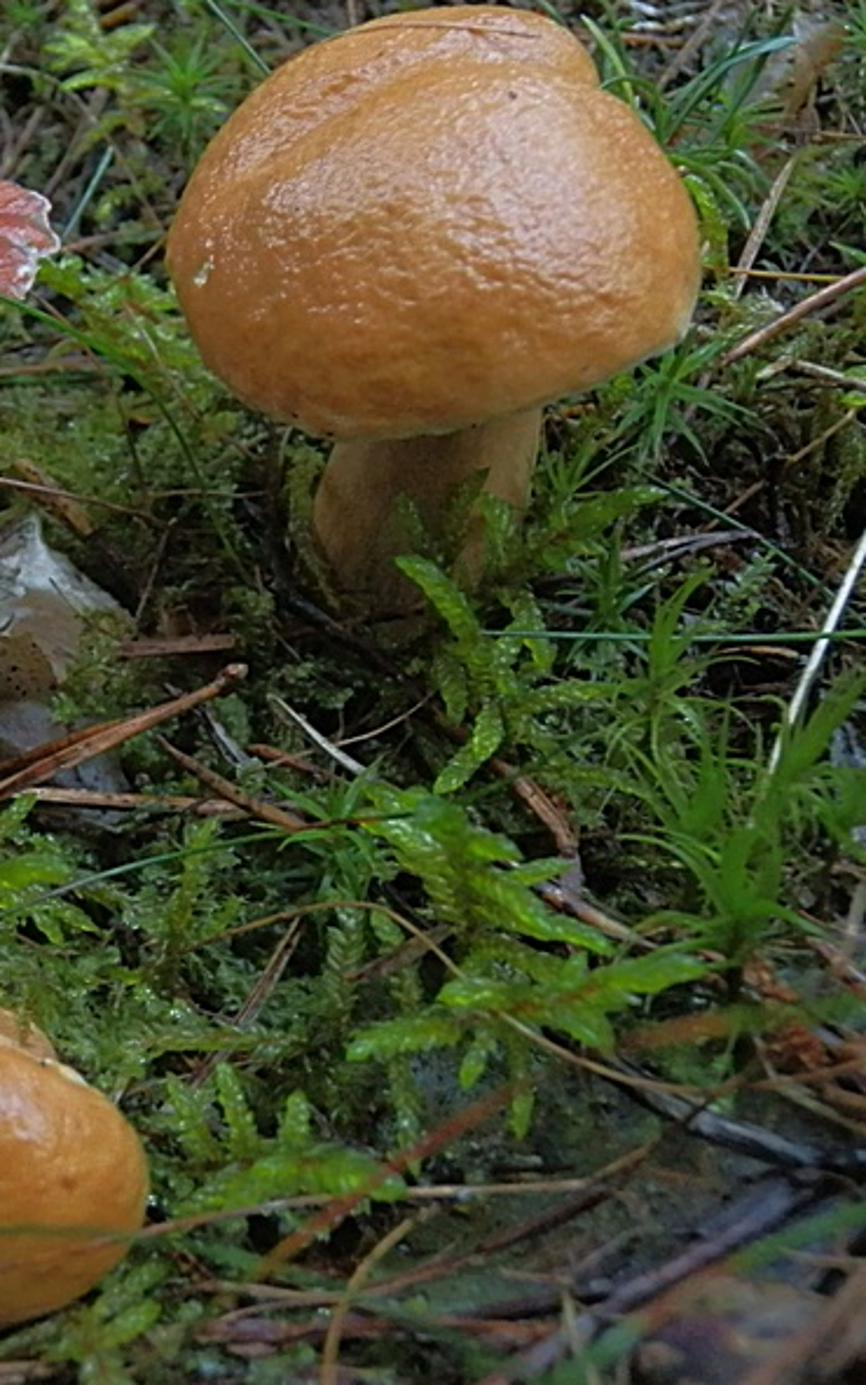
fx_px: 2001
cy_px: 692
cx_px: 152
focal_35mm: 53
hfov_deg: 24.0
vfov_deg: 38.2
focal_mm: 6.7
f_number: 3.9
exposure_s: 1/80
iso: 800
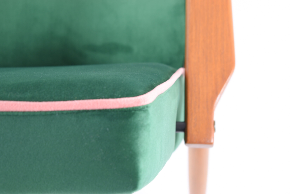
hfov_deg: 24.6
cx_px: 145
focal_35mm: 82
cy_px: 97
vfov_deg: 16.6
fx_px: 665
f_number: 5.6
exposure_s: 1/2.5
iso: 100
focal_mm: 55
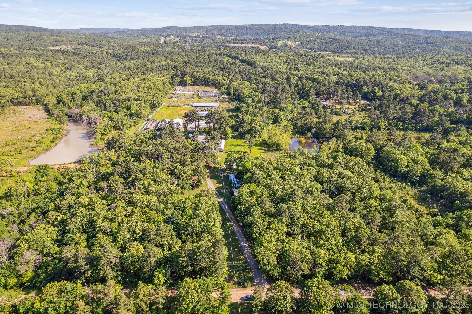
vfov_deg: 57.2
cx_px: 236
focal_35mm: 22
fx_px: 288
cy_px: 157
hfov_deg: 78.6
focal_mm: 8.4
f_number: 2.8
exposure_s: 1/120
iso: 100
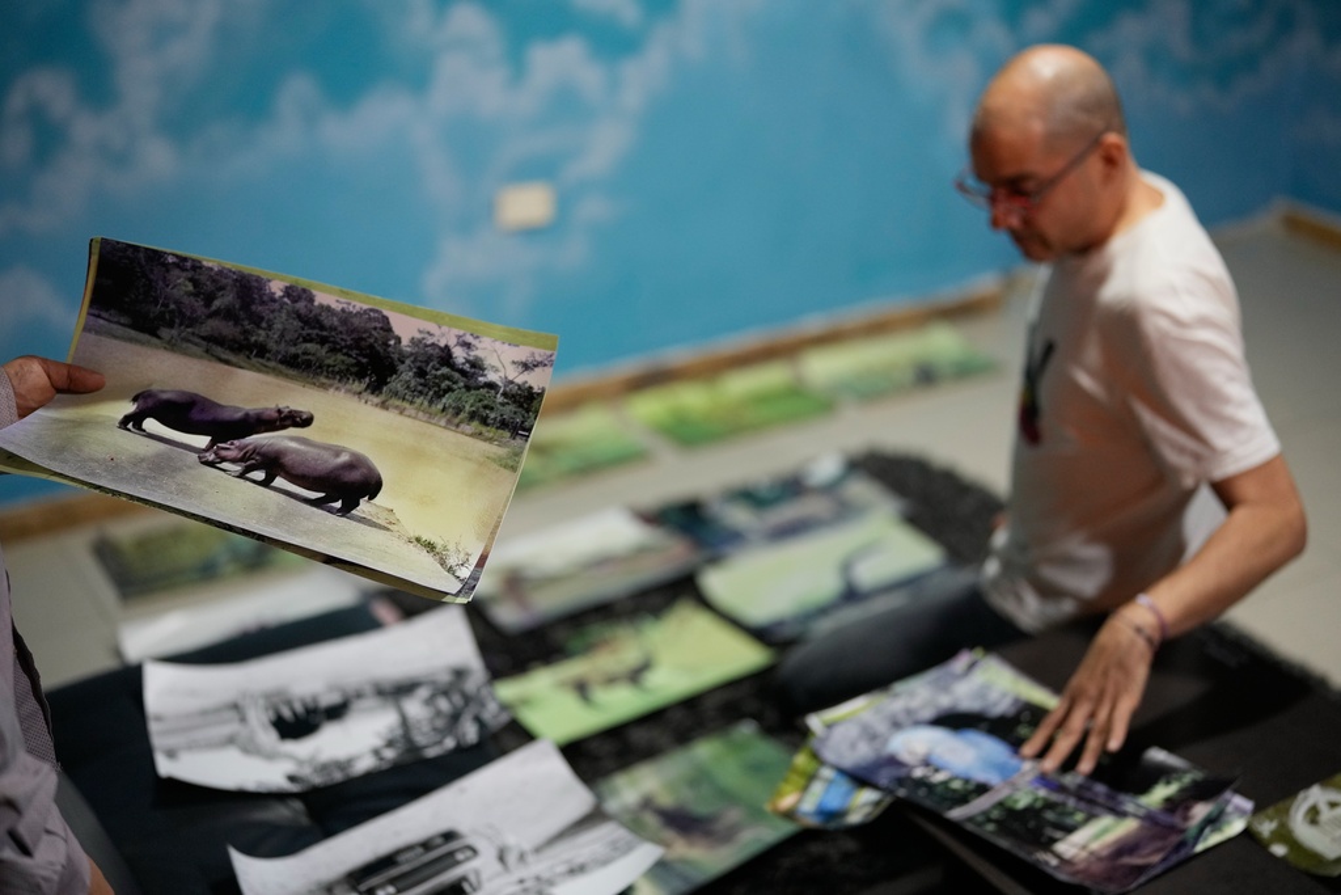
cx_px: 670
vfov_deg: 27.0
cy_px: 448
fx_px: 1863
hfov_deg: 39.6
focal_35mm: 50
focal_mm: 50
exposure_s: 1/250
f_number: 1.4
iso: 2000
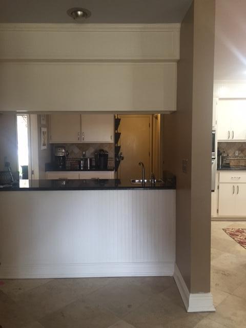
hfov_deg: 48.2
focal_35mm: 29
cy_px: 164
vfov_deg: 61.7
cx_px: 123
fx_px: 275
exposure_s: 1/30
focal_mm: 4.15
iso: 125
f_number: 2.2
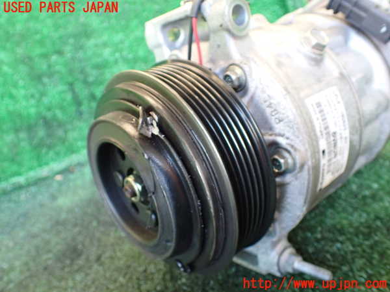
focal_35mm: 30
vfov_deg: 46.8
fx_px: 338
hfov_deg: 60.0
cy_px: 146
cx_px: 195
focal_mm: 5.4
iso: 800
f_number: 2.3
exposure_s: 1/60
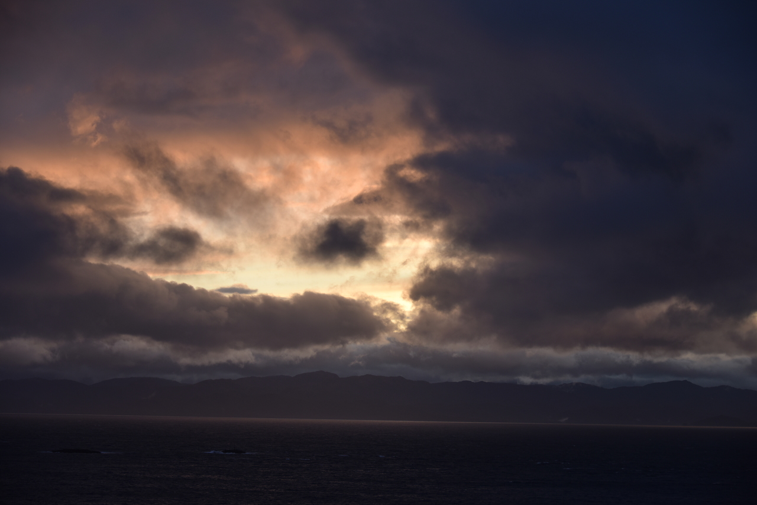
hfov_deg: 22.6
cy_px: 252
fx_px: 1893
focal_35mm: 90
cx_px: 378
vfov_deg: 15.2
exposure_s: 1/200
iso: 180
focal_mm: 90
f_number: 5.3
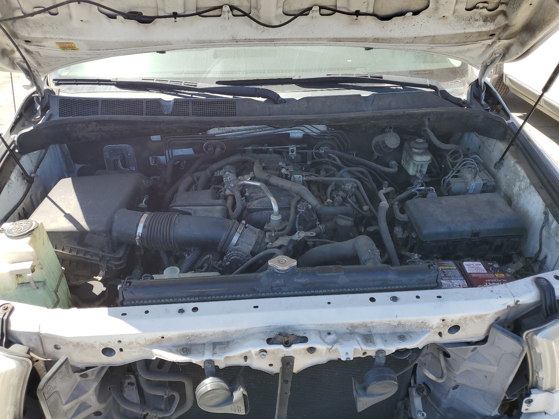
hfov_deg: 67.3
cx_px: 280
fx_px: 420
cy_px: 210
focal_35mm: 26
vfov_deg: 53.1
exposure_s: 1/909
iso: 50
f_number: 1.5
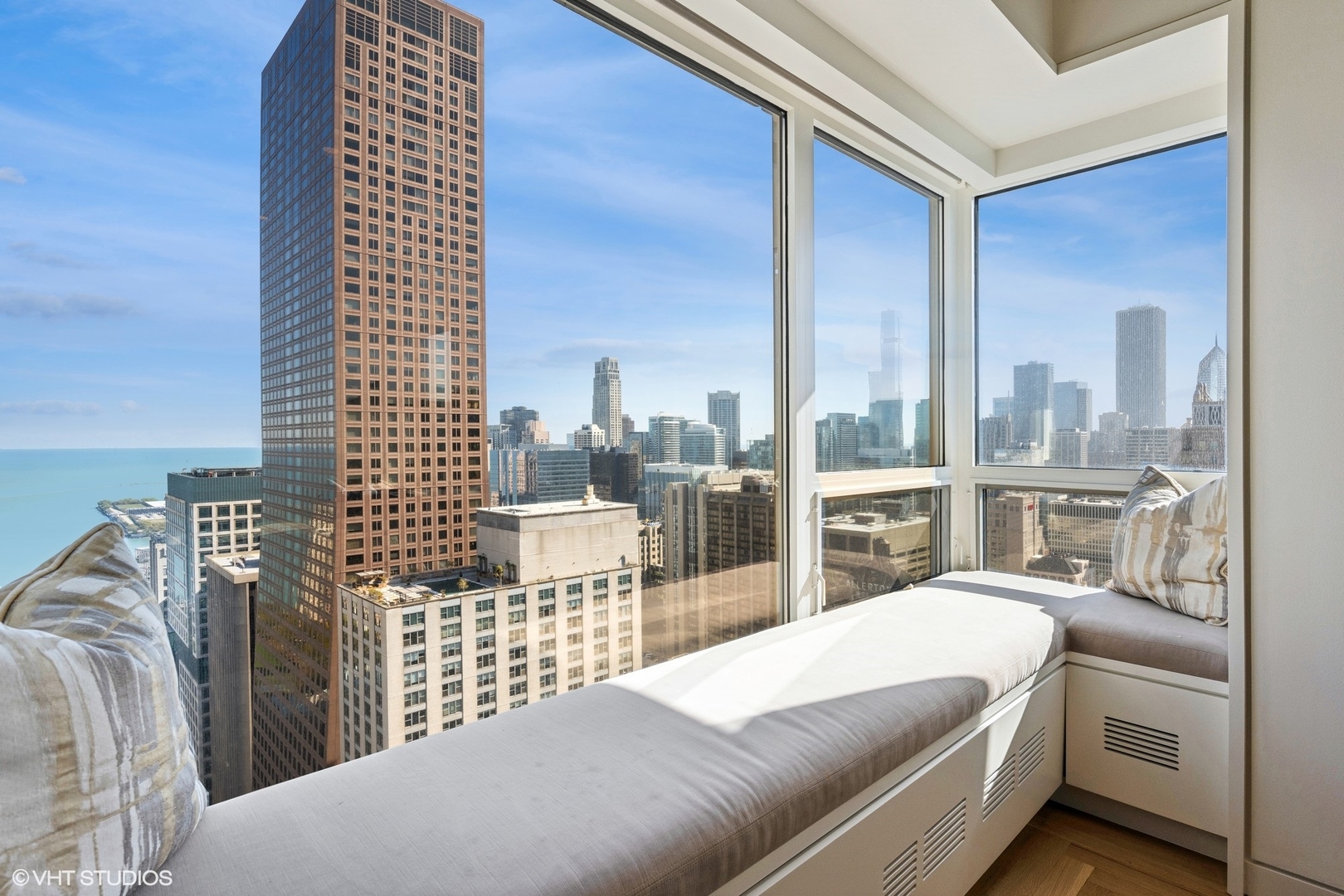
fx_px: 653
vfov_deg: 68.9
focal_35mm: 18
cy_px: 448
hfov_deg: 91.6
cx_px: 672
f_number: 9.5
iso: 200
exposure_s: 1/125
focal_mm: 17.5
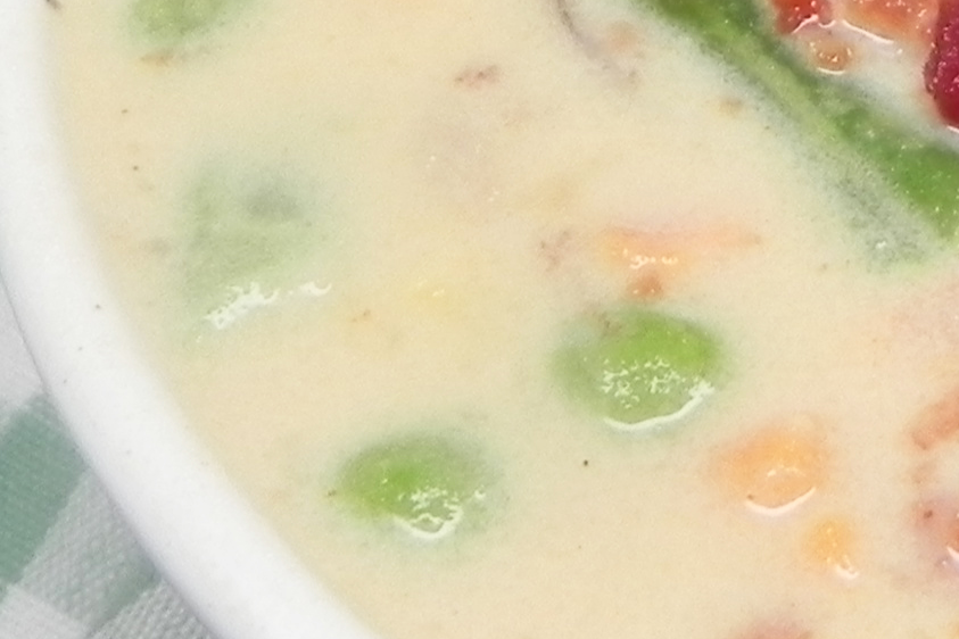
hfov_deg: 16.8
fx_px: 3117
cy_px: 23
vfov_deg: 11.6
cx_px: 1129
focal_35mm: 117
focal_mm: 4.6
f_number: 3.2
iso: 160
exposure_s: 1/63
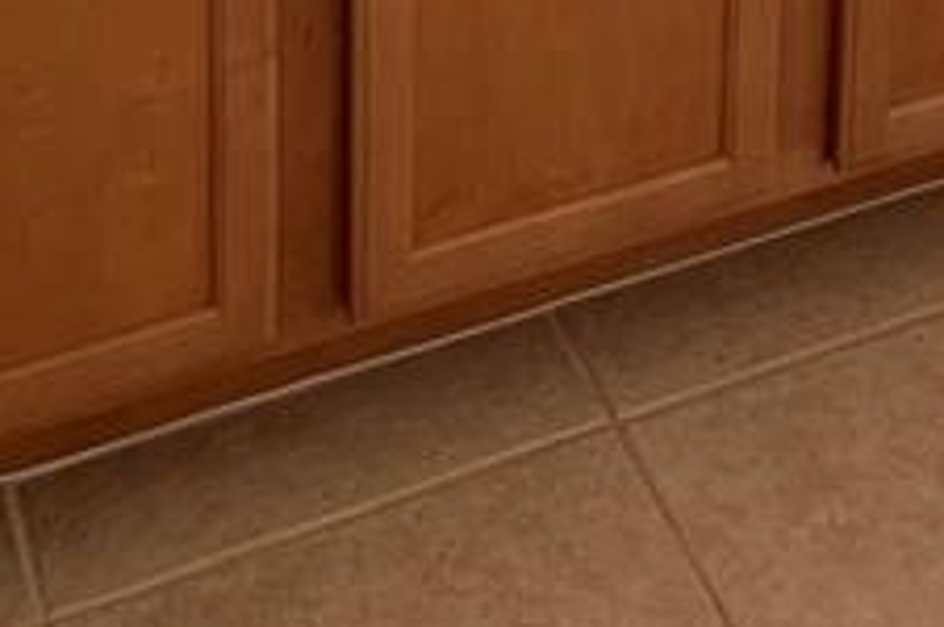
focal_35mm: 92
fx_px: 2409
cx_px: 990
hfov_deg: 21.2
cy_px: -920
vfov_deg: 11.8
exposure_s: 1/122
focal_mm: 4.25
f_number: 1.8
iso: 32
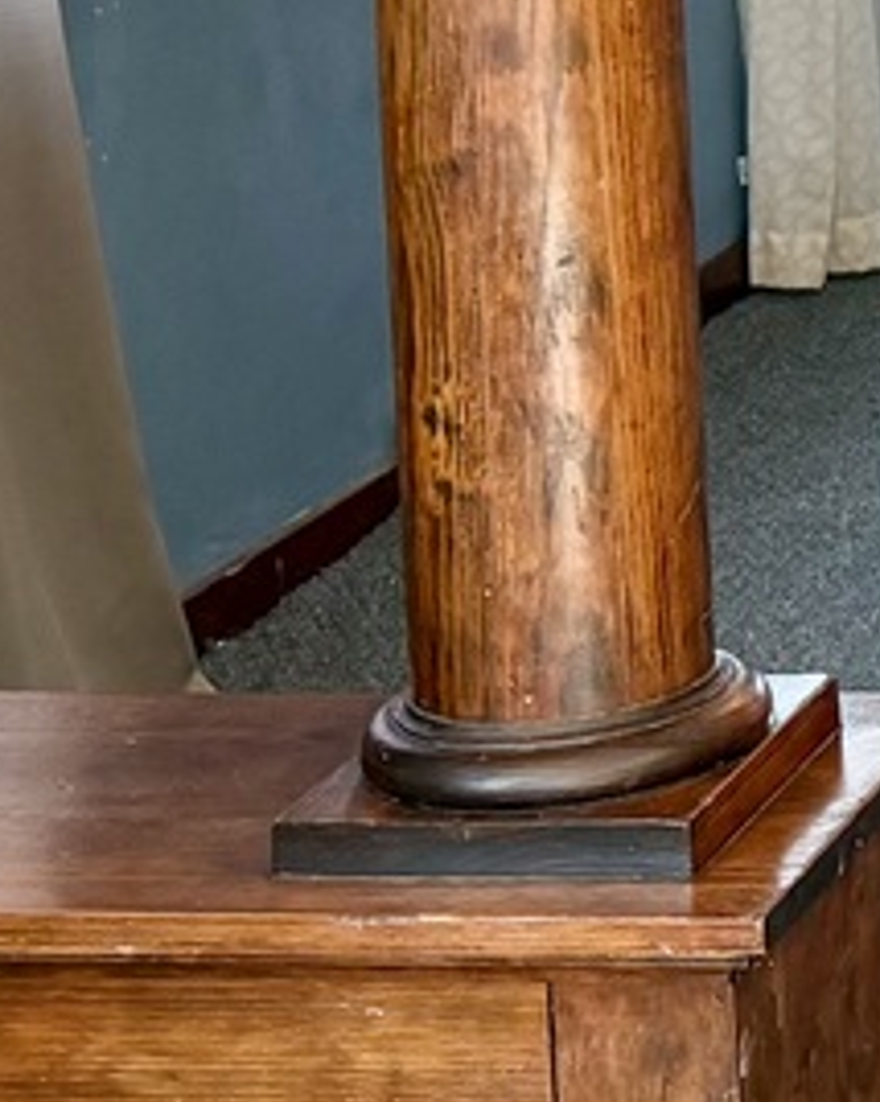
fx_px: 4107
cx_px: 2077
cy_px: -218
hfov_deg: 10.6
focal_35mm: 126
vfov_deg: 14.8
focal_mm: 6.76
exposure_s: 1/78
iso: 200
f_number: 1.78
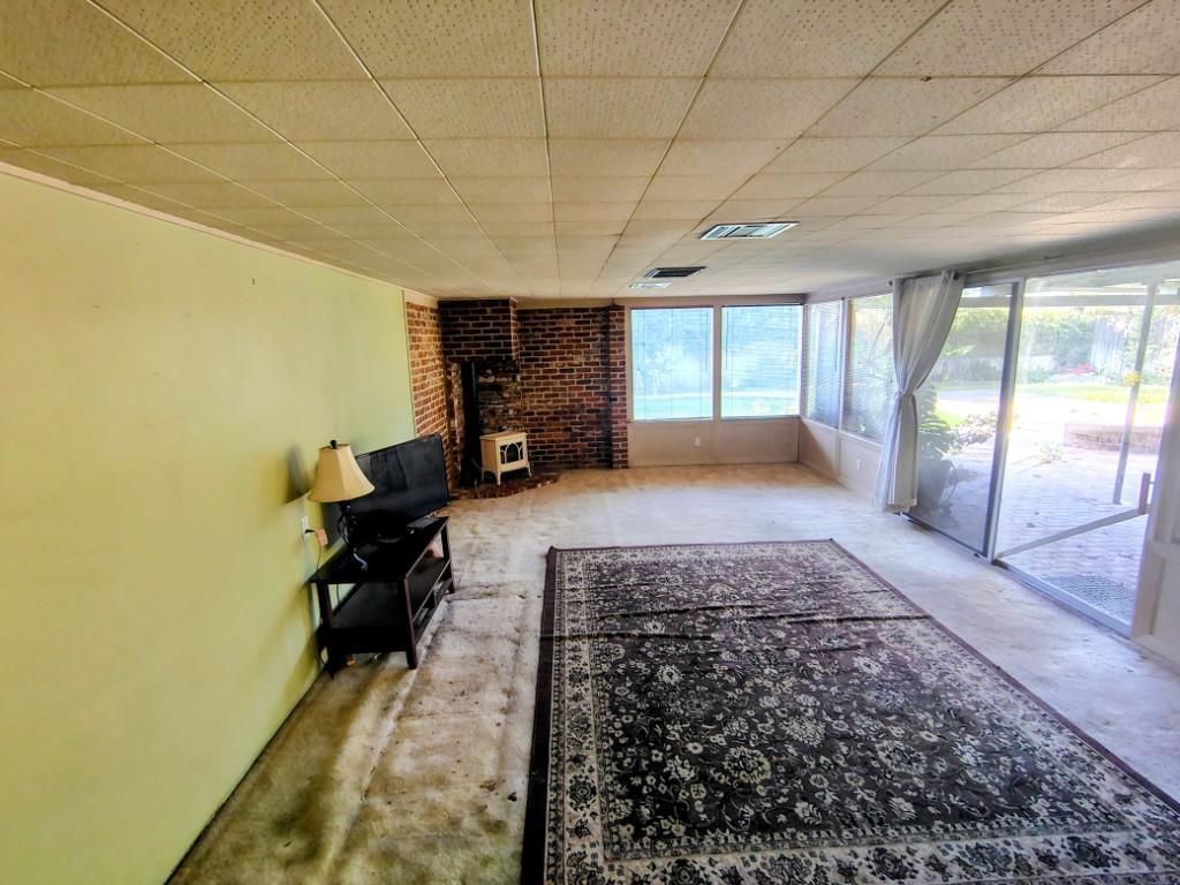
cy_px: 442
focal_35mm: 16
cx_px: 590
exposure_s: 1/30
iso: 438
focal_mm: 2.13
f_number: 2.2
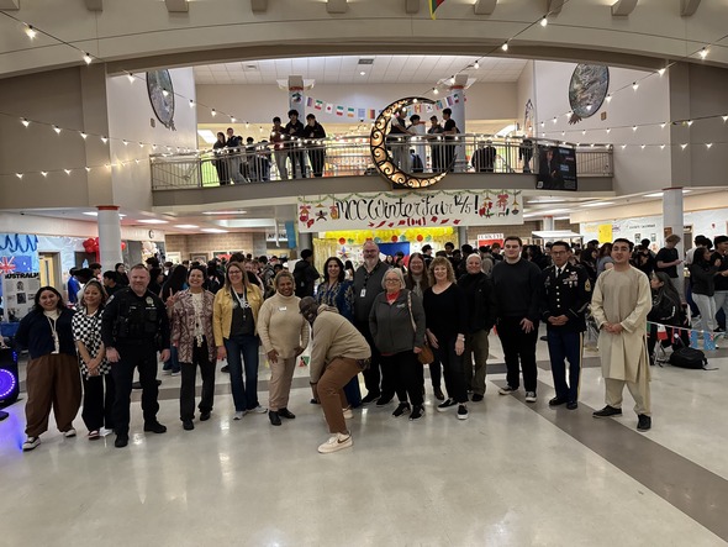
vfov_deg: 56.9
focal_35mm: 24
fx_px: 505
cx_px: 364
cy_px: 274
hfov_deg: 71.6
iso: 640
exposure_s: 1/60
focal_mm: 6.76
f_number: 1.78
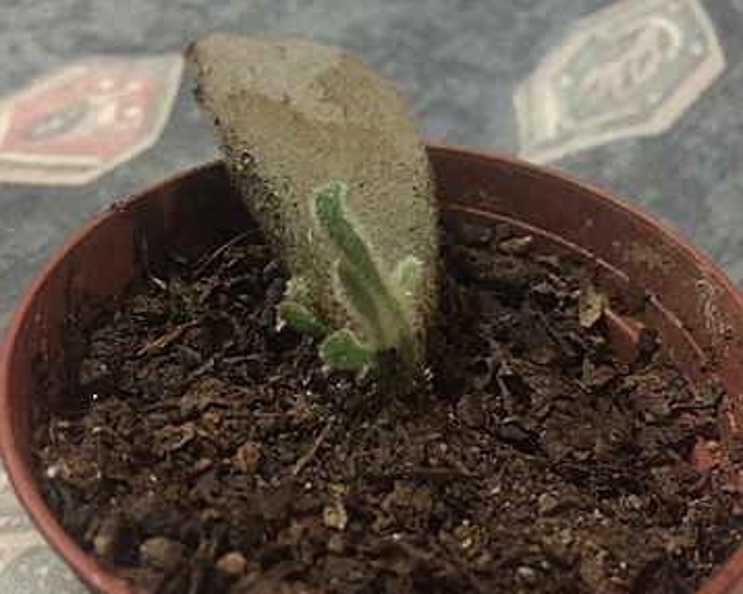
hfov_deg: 48.0
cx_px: 372
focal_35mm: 38
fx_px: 835
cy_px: 212
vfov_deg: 38.8
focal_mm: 4.15
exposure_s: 1/15
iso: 500
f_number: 2.2
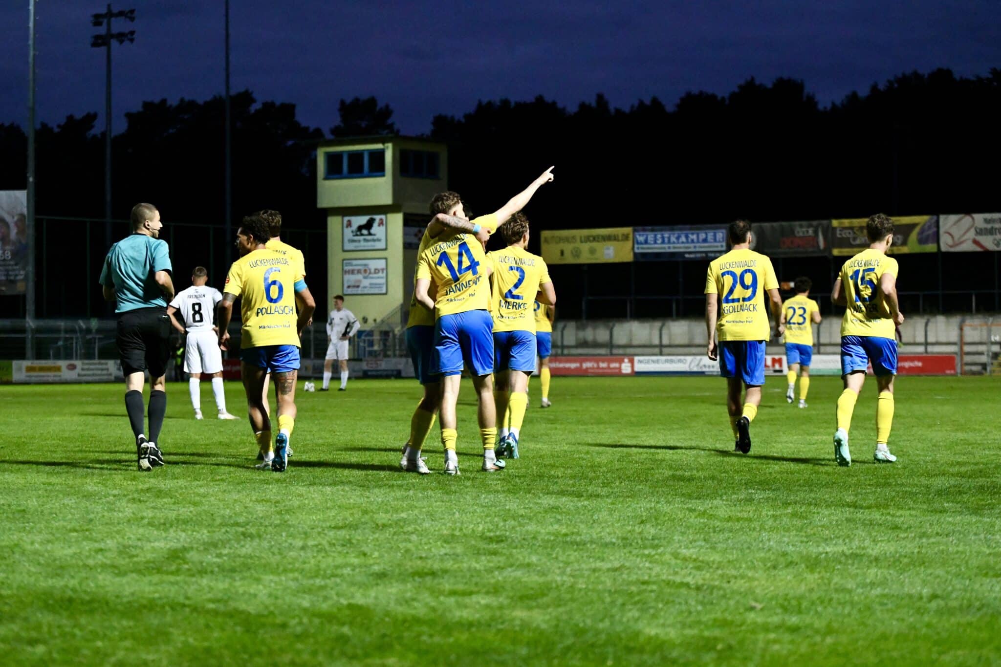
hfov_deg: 26.0
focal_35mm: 78
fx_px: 2169
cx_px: 500
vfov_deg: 17.5
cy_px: 334
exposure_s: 1/1600
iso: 8000
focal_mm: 78
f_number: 2.8
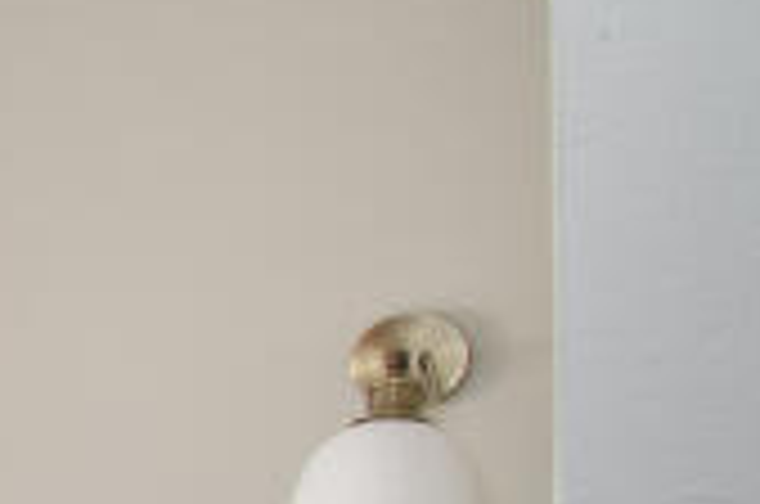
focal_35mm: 91
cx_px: -1533
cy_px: 747
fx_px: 1917
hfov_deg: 11.5
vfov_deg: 14.1
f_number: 8
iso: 320
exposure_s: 1/15
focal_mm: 10
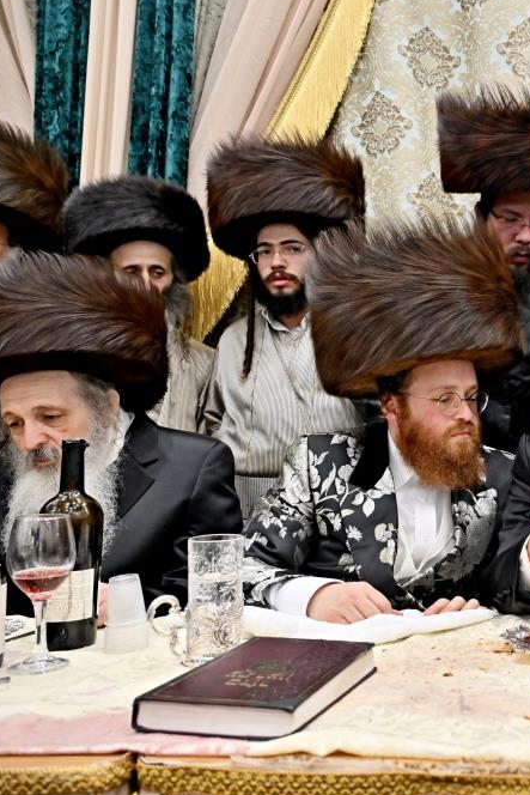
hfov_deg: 32.2
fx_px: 817
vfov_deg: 51.9
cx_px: 566
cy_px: 396
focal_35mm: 37
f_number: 4
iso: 1000
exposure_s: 1/320
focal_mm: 24
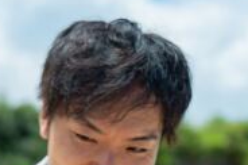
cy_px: 343
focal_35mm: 196
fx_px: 1348
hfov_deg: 10.5
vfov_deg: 6.7
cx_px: 46
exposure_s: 1/2500
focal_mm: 45
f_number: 2.8
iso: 125
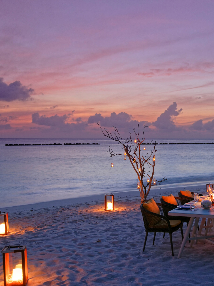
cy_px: 143
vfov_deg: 40.4
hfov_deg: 30.2
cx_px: 169
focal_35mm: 47
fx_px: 388
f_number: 2.8
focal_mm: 32
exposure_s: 1/8
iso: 200
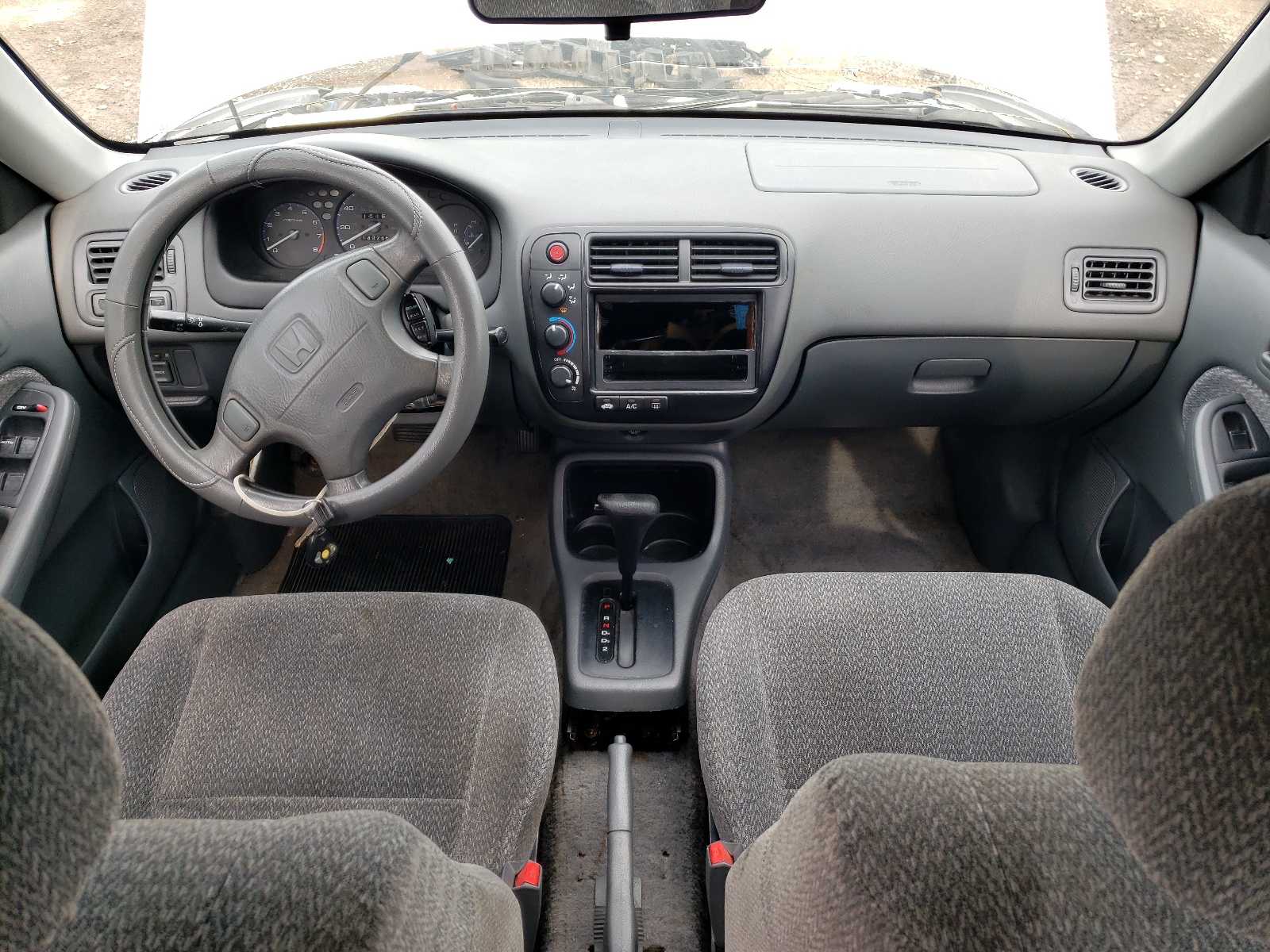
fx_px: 954
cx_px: 635
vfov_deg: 53.1
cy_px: 476
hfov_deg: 67.3
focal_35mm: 26
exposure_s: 1/172
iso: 50
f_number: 1.5
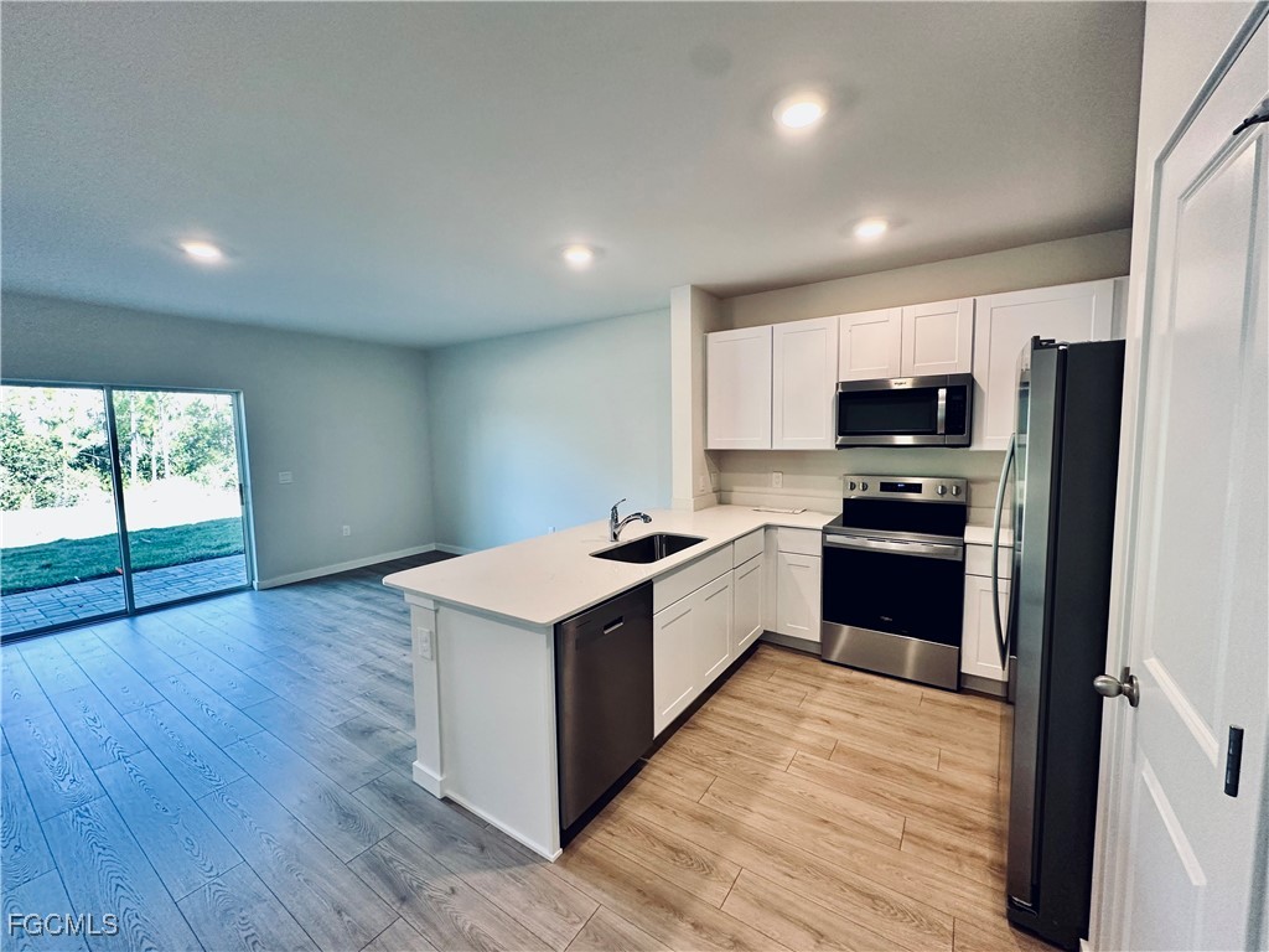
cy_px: 476
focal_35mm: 14
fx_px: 513
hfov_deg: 102.1
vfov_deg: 85.7
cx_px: 634
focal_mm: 2.22
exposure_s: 1/120
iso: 250
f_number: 2.2
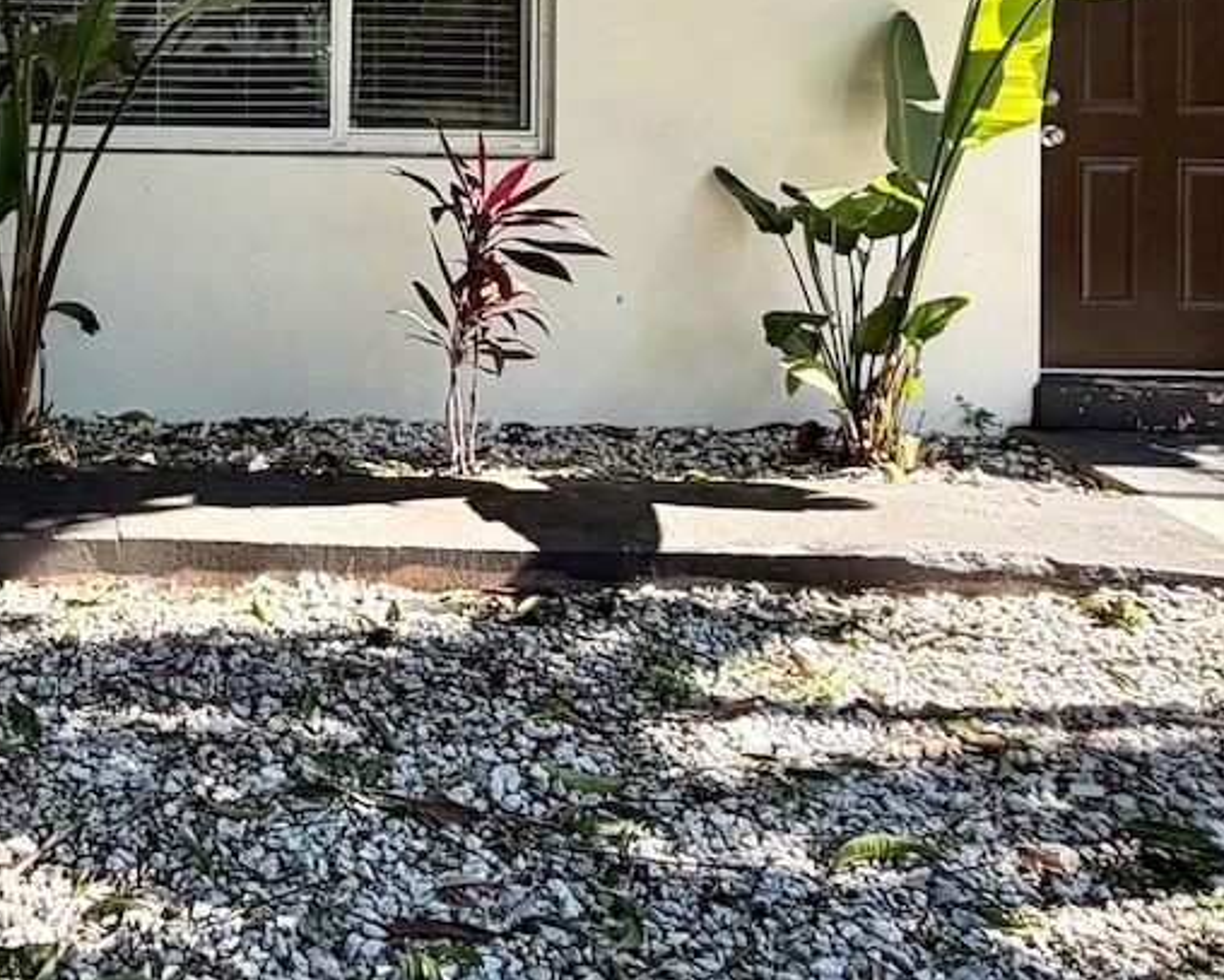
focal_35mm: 43
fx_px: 1559
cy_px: 41
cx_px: 154
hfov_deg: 40.1
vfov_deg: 32.6
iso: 64
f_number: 2.2
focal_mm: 2.22
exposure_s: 1/502
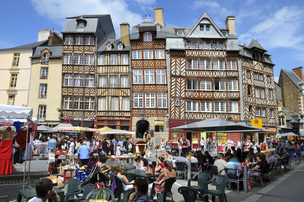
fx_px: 202
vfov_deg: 53.1
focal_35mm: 24
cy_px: 101
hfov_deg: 73.8
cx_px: 152
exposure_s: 1/200
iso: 200
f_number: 14
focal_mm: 24
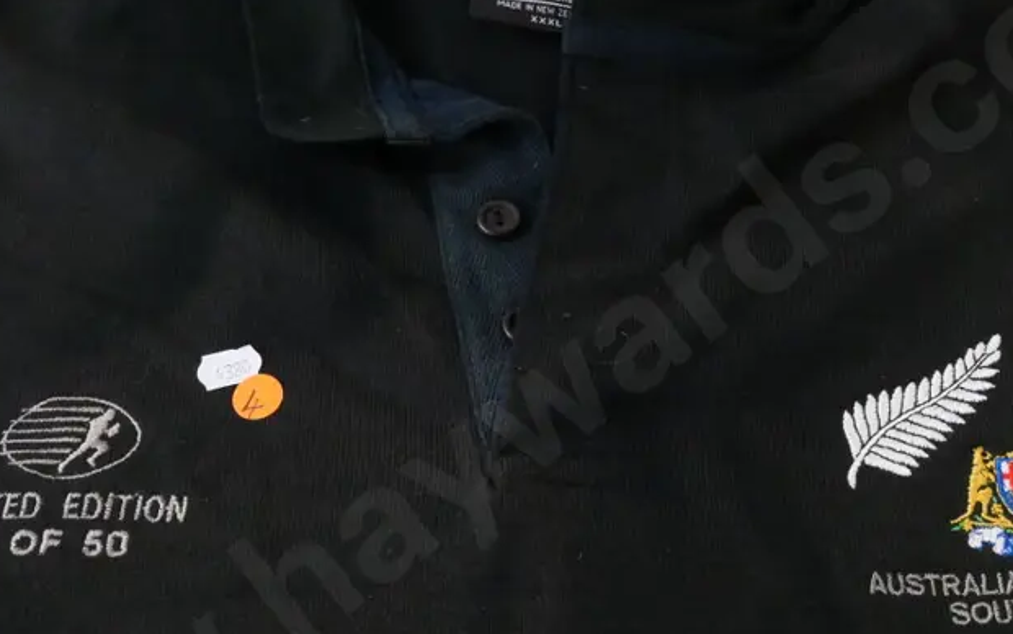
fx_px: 1160
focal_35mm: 42
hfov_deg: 47.0
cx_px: 578
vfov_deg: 30.5
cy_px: 386
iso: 3200
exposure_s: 1/50
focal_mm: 12
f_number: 5.6
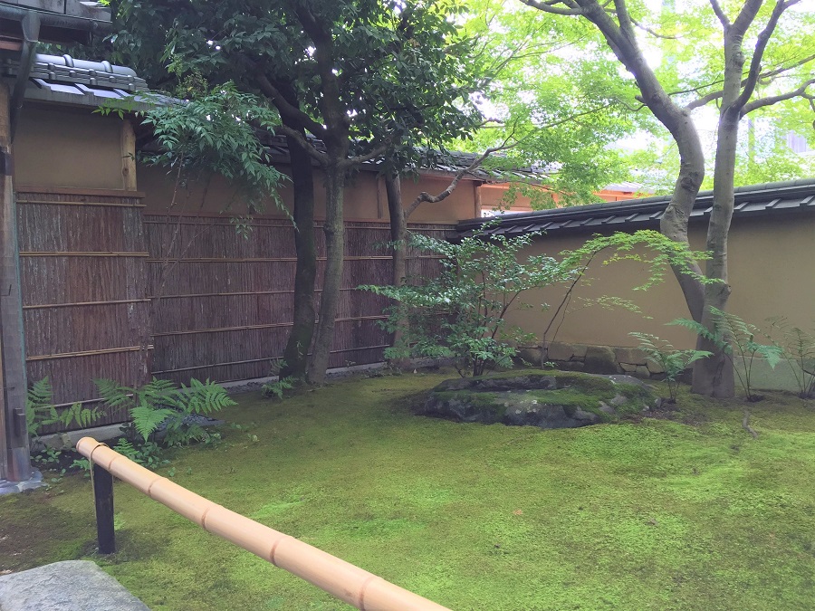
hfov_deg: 61.7
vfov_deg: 48.2
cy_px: 306
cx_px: 408
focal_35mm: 29
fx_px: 683
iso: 40
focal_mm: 4.15
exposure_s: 1/60
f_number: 2.2
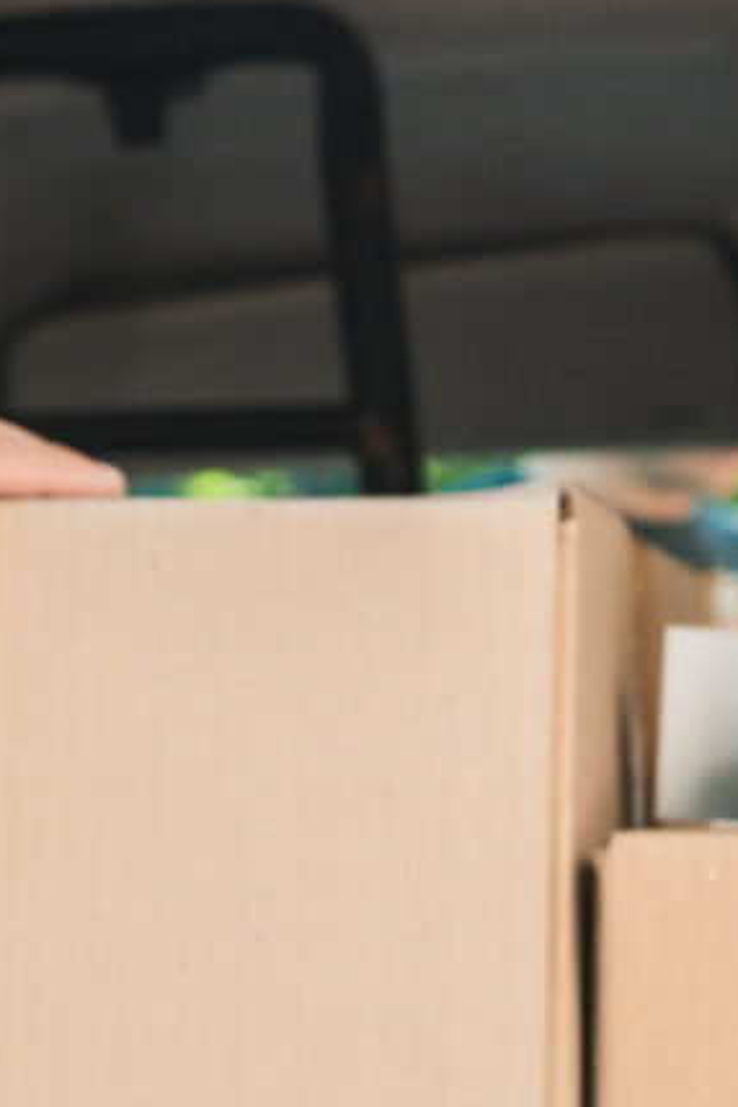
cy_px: 668
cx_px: -880
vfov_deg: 9.8
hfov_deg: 6.3
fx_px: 6426
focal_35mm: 209
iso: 160
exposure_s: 1/160
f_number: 5
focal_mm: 35
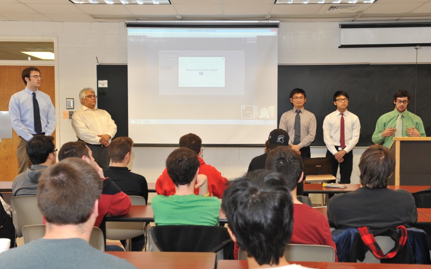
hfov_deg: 44.4
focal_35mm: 45
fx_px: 528
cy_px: 142
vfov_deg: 28.6
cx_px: 216
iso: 1100
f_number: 7.1
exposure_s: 1/60
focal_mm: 44
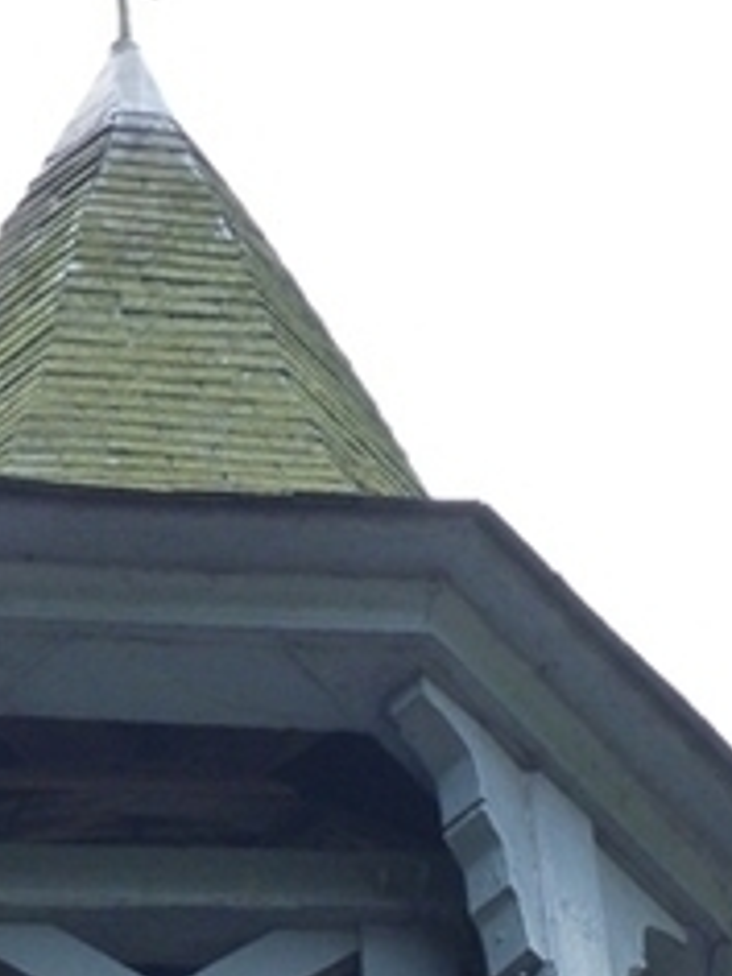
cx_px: 219
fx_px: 8599
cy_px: 1100
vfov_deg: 6.5
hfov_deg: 4.9
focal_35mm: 305
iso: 125
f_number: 4
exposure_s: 1/125
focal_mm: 21.6
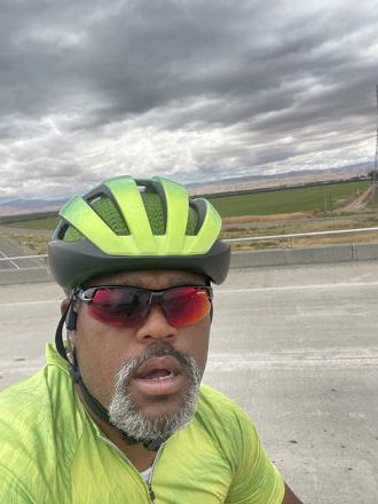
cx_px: 189
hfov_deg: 46.8
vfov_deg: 60.0
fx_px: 437
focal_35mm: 30
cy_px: 252
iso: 25
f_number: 2.2
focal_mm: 2.71
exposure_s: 1/386
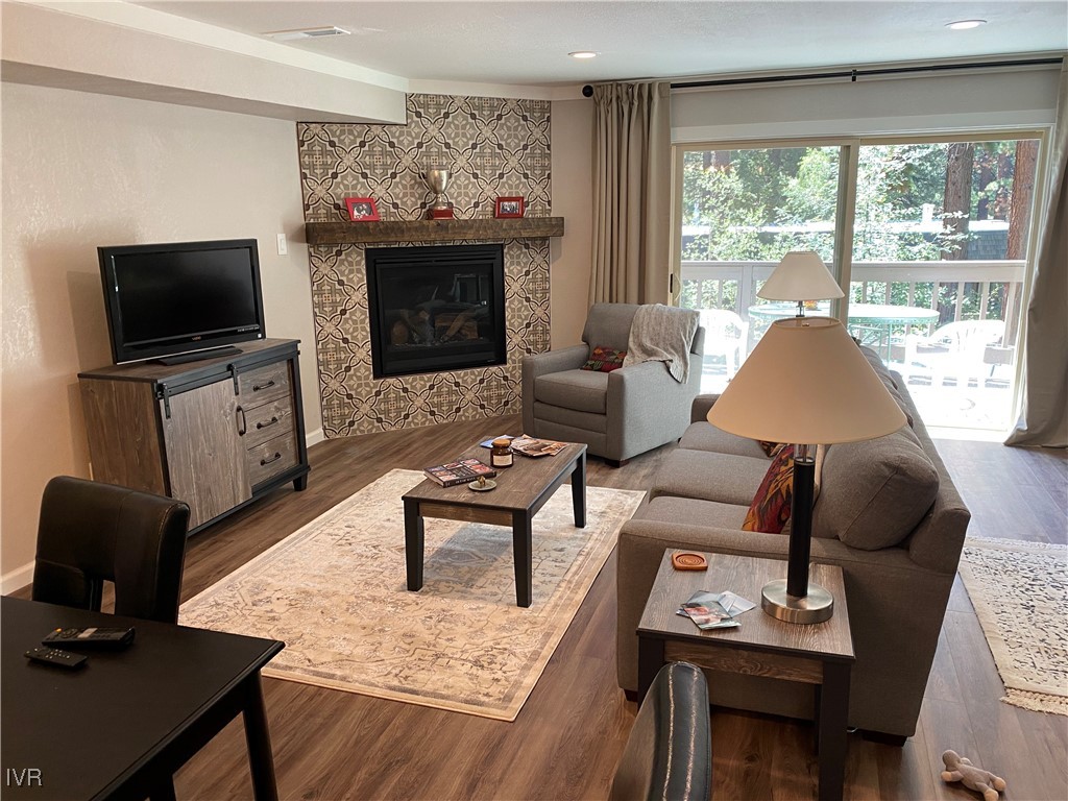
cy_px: 400
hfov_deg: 67.3
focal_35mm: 26
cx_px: 534
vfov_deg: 53.1
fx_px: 802
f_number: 1.8
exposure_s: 1/60
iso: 80
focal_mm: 4.25
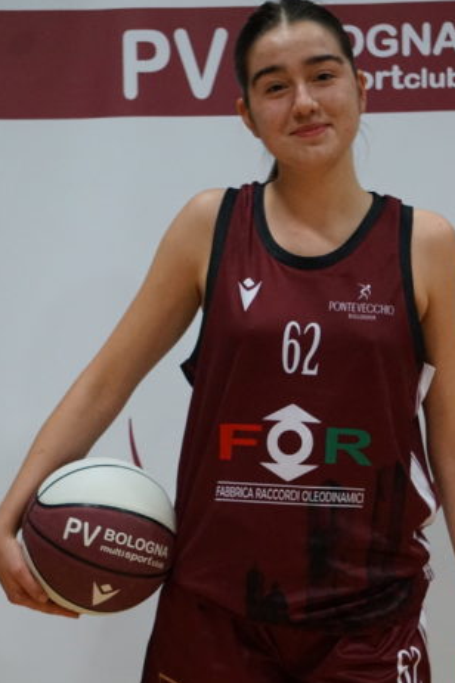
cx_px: 266
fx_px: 2253
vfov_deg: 17.2
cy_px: 425
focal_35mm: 119
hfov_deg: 11.5
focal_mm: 61
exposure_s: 1/160
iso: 3200
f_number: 4.5
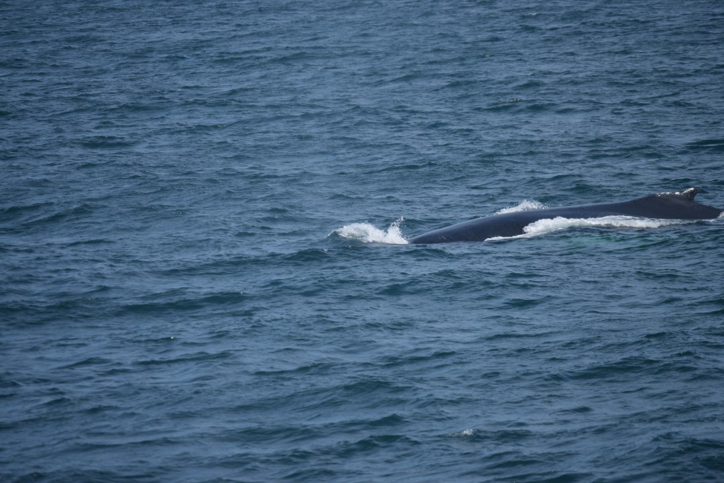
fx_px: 5580
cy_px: 242
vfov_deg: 5.0
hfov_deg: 7.4
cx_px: 362
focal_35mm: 278
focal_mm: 185
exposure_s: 1/1600
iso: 200
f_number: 5.6
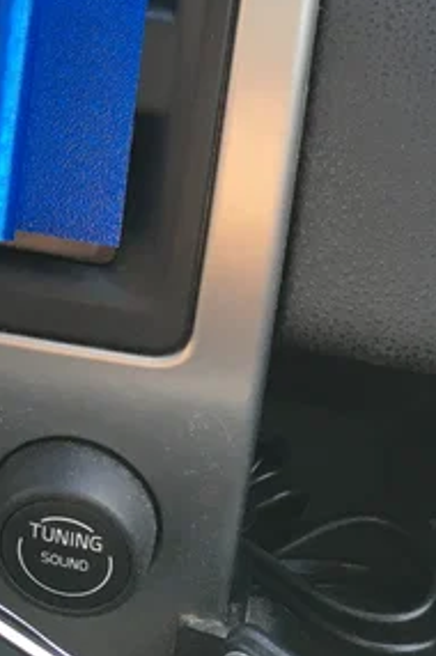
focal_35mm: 66
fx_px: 1202
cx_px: -88
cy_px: -47
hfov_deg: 19.4
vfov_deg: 28.1
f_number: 2.2
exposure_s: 1/33
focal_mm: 4.15
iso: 32
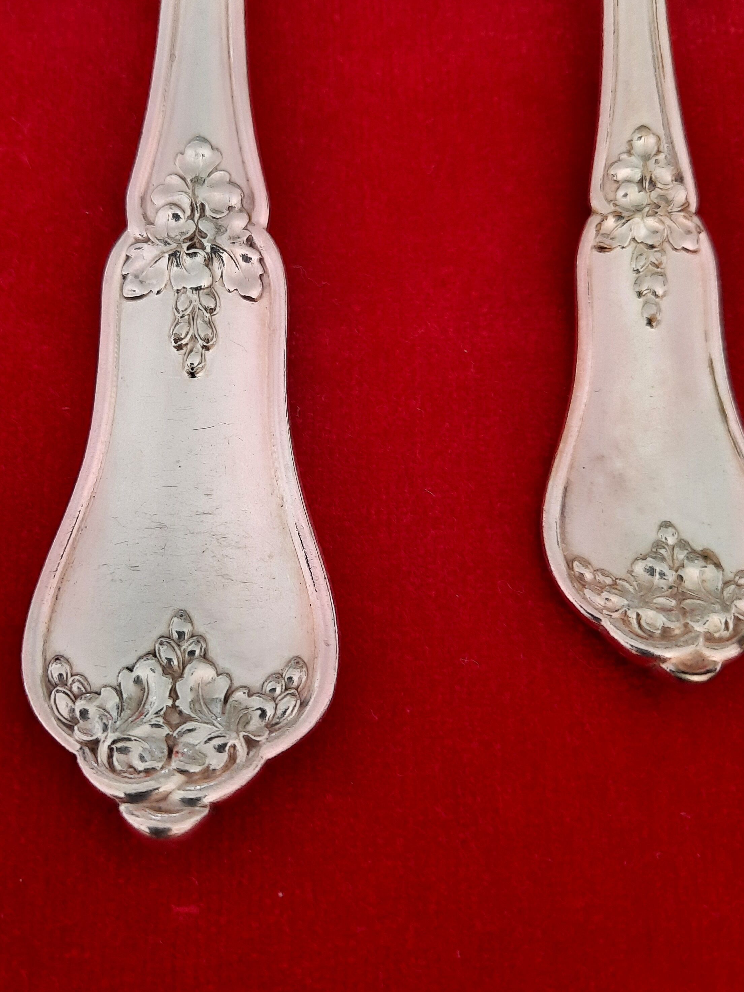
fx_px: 974
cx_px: 306
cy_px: 445
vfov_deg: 53.9
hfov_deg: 41.6
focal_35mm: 34
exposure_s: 1/50
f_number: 2
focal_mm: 4.6
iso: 200
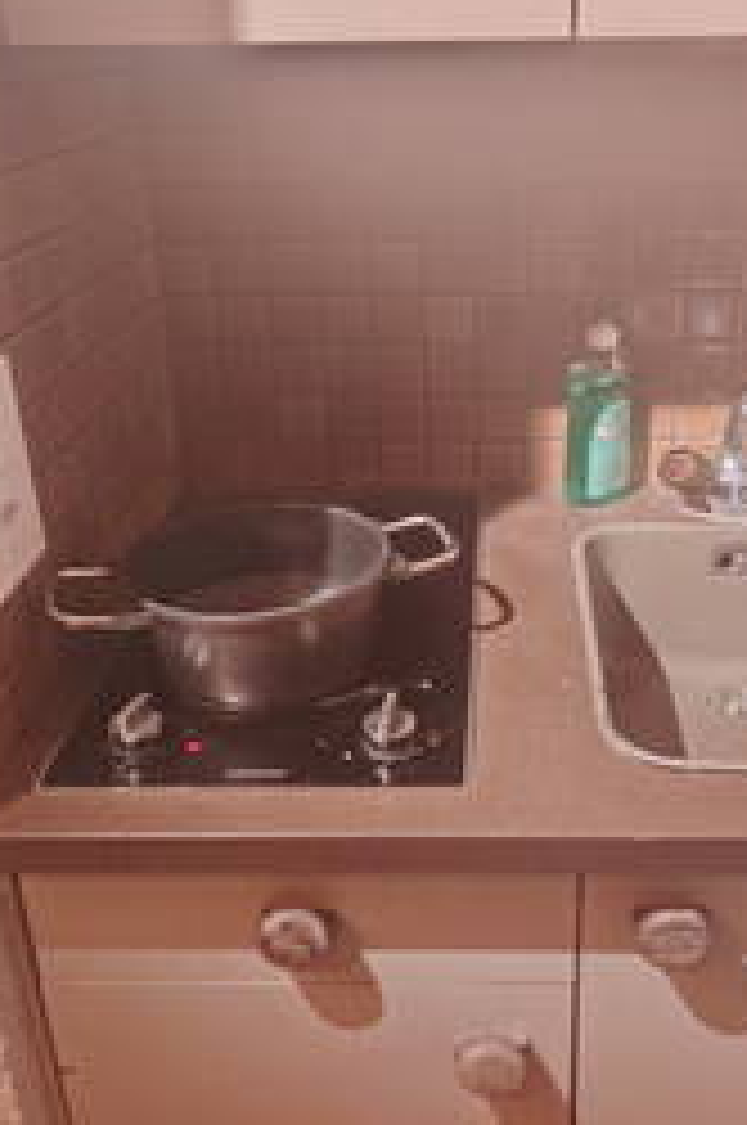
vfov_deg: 53.2
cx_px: 472
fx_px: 1124
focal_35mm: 36
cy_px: 544
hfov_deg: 36.5
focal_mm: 5.25
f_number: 1.75
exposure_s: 1/25
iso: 1041
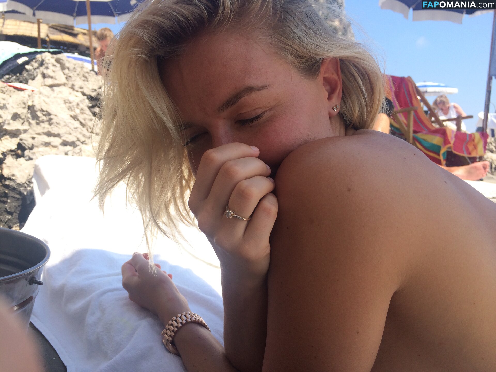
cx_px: 248
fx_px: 430
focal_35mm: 30
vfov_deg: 46.8
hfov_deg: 60.0
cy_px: 186
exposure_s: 1/1172
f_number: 2.2
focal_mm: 4.12
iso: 32
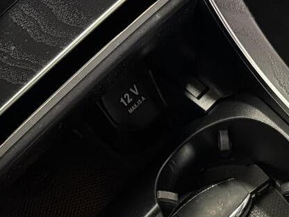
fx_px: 693
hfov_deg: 23.3
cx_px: 217
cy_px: 243
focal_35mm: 83
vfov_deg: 17.2
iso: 1000
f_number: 1.78
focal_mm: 6.76
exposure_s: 1/33
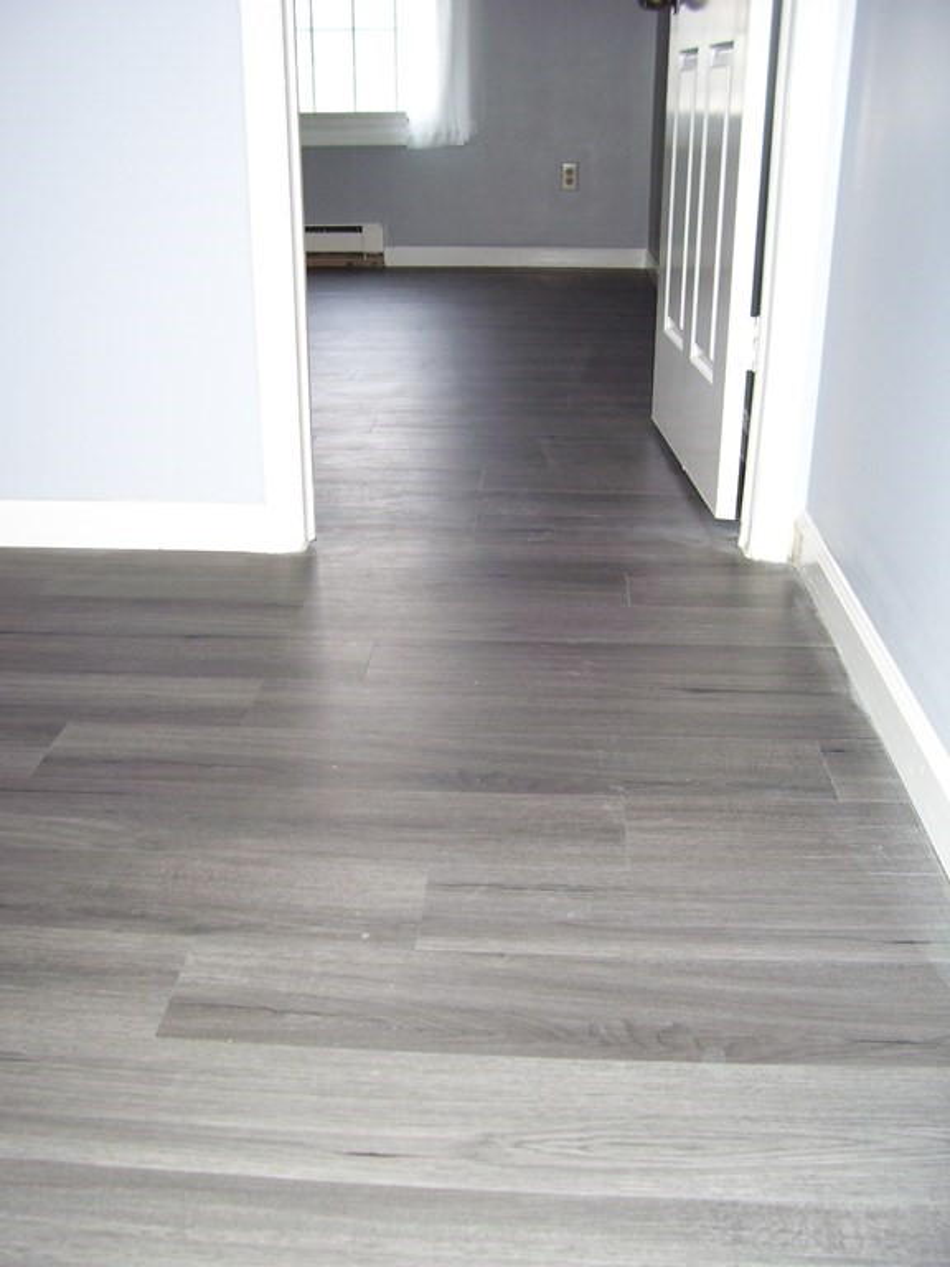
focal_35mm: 34
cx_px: 475
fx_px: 1244
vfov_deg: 54.0
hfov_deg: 41.8
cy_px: 634
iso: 125
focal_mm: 5.6
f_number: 2.7
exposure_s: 1/60
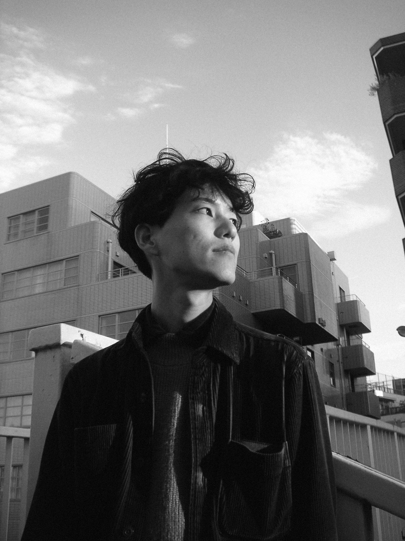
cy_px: 270
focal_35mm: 38
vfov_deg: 49.0
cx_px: 202
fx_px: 593
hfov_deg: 37.7
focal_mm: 6
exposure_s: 1/180
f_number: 2.8
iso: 50
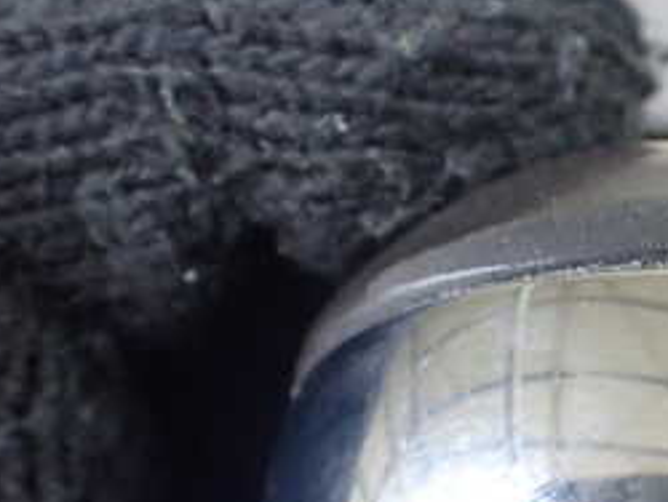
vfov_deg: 20.3
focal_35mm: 72
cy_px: 374
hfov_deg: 25.6
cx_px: 673
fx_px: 1391
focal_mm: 5.4
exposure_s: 1/50
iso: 800
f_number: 2.3
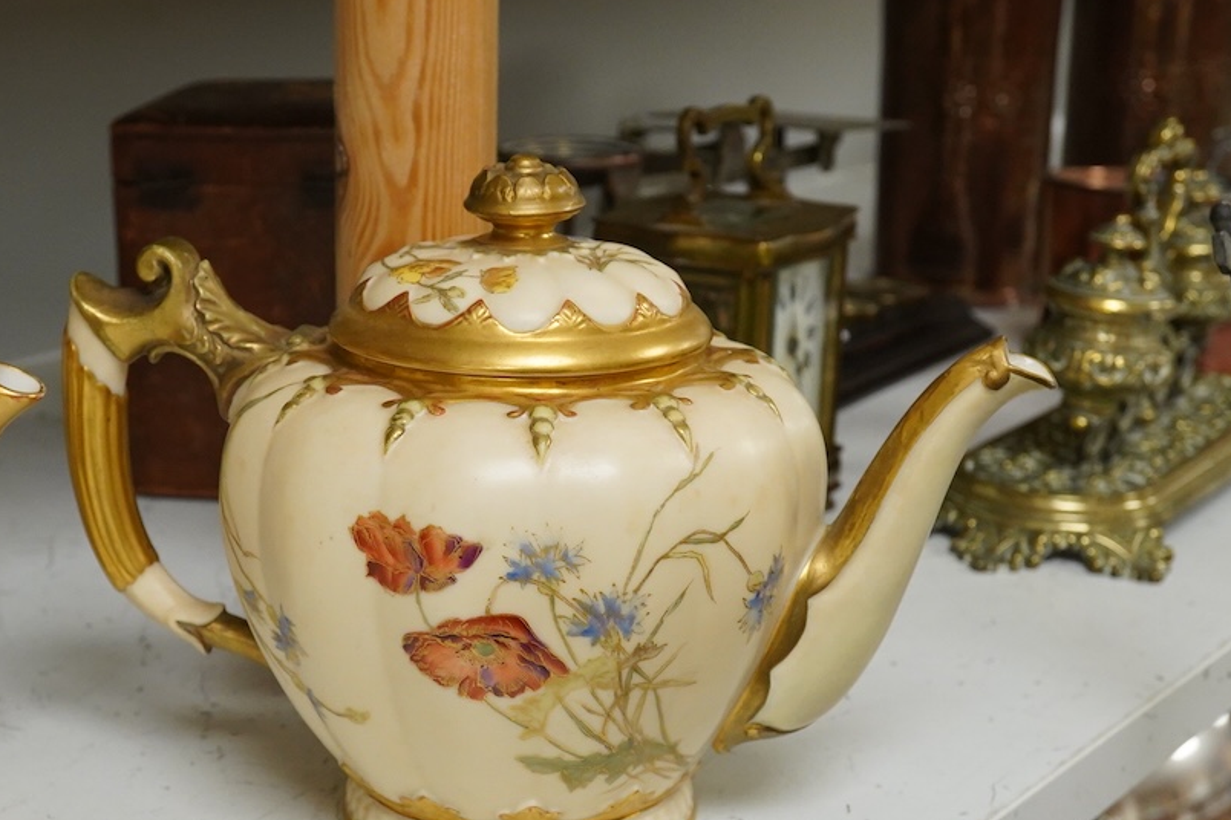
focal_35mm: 63
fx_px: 2154
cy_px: 486
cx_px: 514
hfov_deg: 31.8
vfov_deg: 21.5
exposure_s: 1/160
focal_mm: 30
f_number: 11
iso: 2500
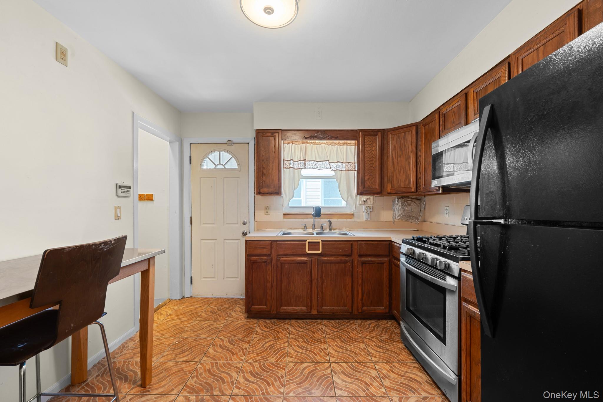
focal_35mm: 14
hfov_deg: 104.3
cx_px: 302
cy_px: 201
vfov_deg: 81.2
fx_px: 234
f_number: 10
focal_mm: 14
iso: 200
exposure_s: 1/1.25
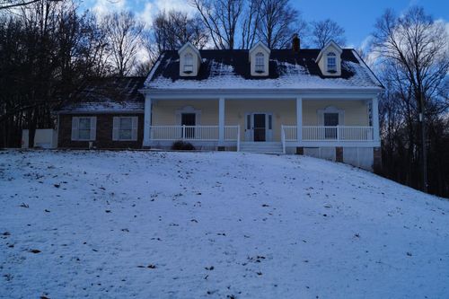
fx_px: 374
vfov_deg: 43.6
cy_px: 150
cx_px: 224
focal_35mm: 30
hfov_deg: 61.9
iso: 100
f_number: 10
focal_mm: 20
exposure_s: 1/200
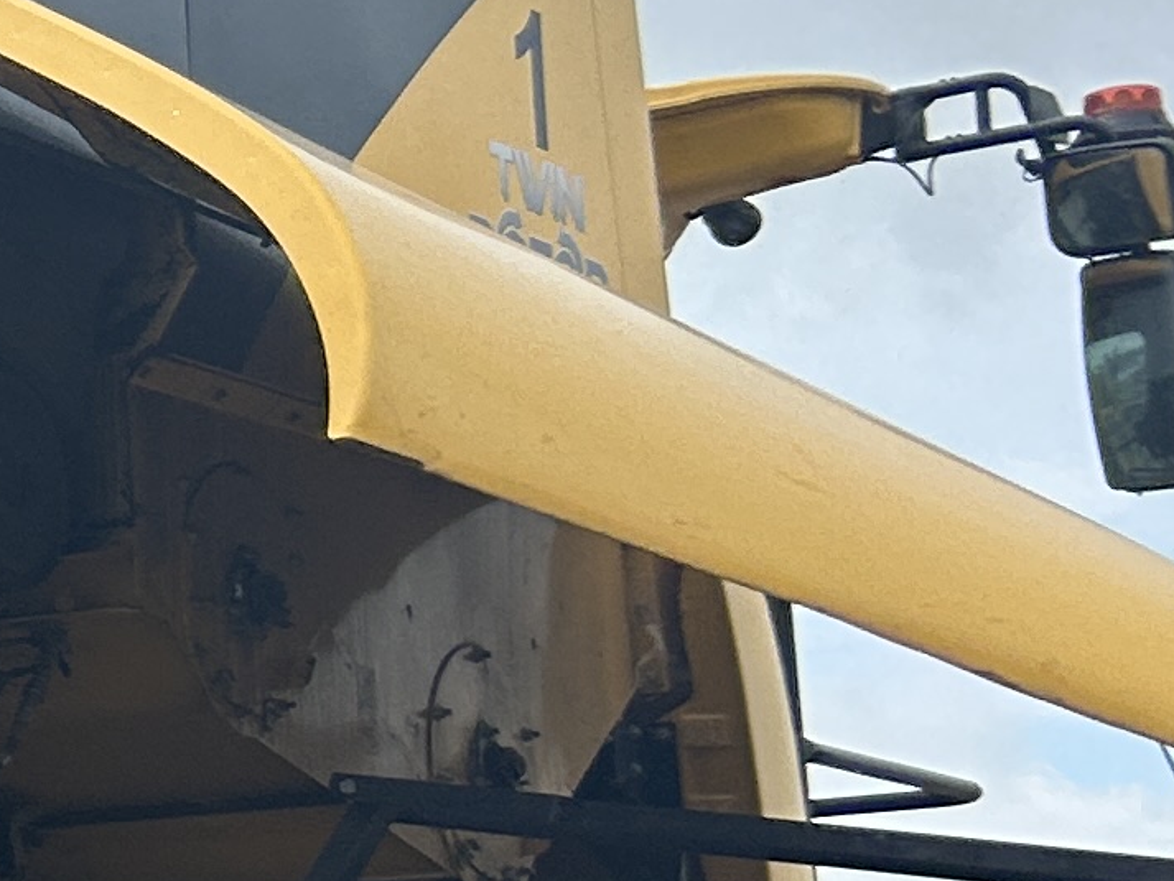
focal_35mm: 147
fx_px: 4986
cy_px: 650
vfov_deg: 10.1
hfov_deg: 10.6
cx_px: -2001
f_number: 1.5
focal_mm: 5.7
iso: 50
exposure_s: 1/3831
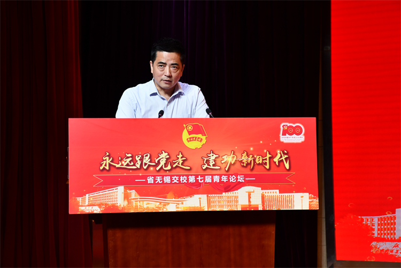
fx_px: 1002
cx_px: 200
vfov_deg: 15.2
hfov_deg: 22.6
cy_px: 134
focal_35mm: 90
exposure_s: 1/250
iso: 400
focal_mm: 60
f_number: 8
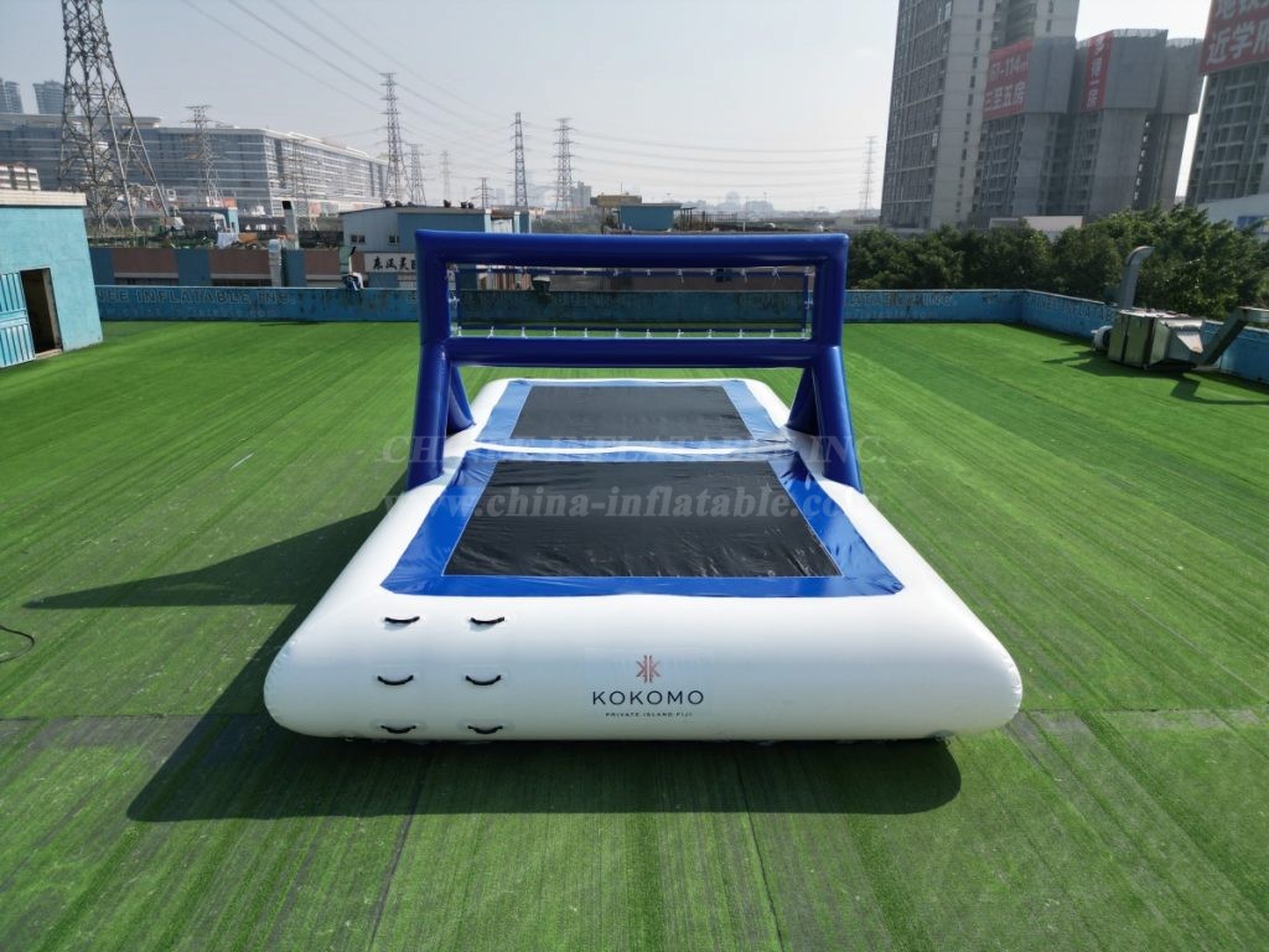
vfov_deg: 56.8
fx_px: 880
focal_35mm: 24
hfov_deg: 71.6
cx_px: 634
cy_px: 476
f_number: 1.7
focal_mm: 6.72
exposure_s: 1/5000
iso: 200
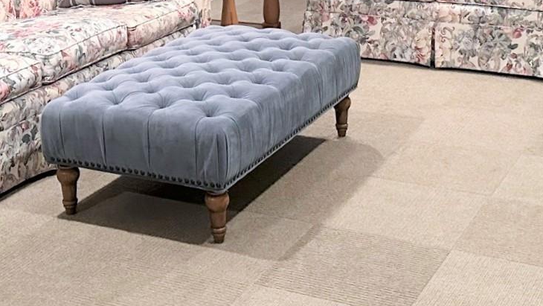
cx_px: 229
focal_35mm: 68
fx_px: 979
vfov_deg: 17.0
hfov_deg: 30.9
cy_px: -51
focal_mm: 6.86
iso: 500
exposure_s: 1/60
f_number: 1.78
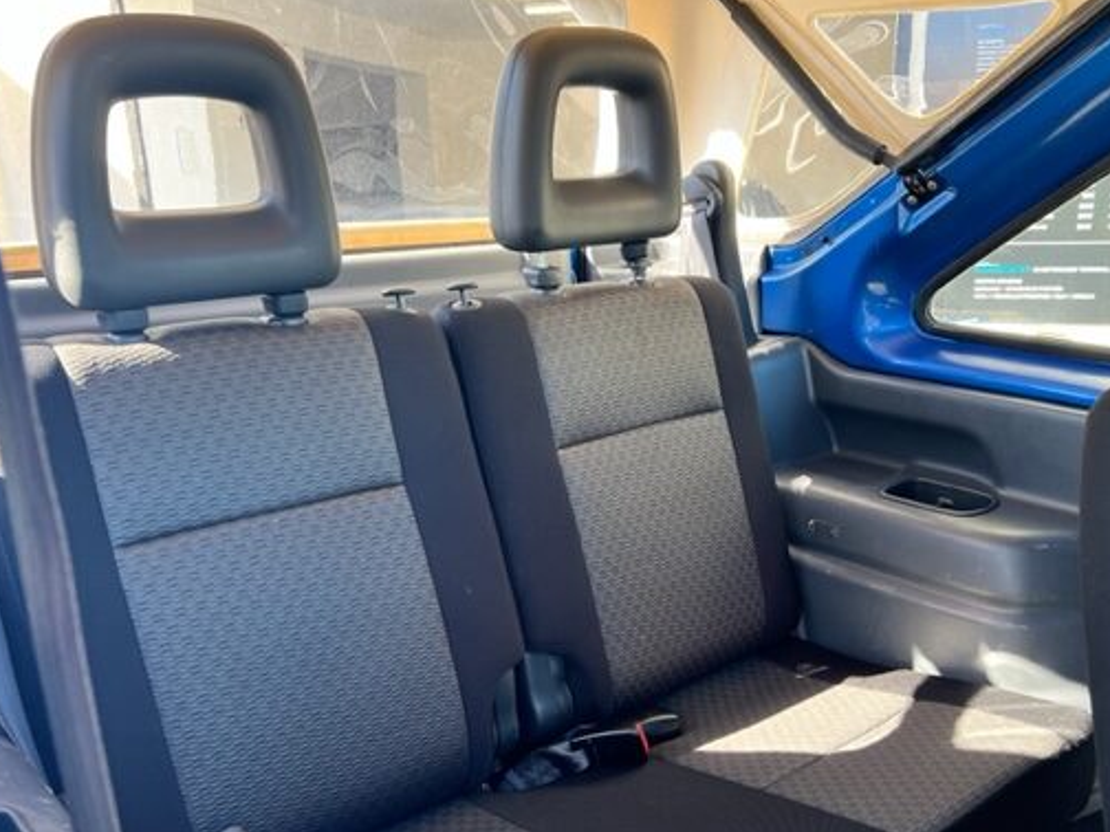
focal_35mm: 33
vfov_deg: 42.6
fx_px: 1058
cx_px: 636
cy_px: 519
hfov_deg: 55.1
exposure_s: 1/146
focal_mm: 5.7
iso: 64
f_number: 1.5
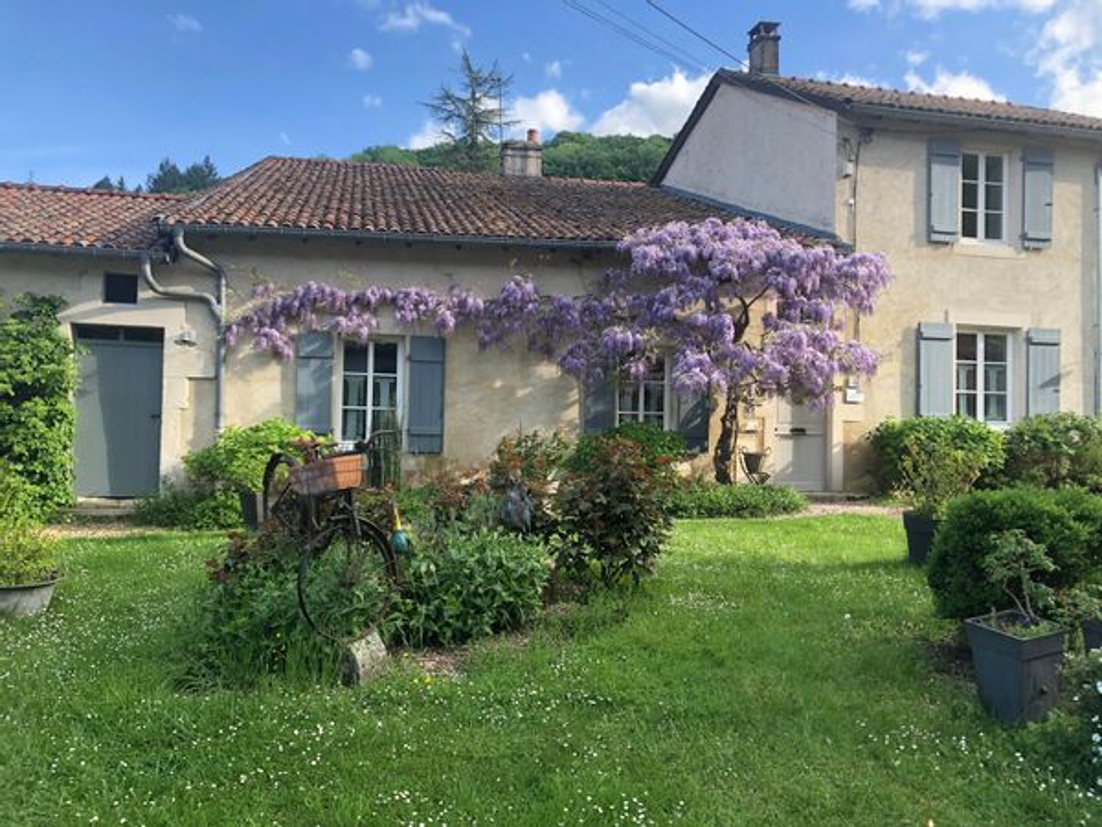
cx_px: 551
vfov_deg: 49.7
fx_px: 891
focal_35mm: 28
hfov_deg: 63.4
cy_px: 414
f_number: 1.8
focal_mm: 3.99
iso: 20
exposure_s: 1/358
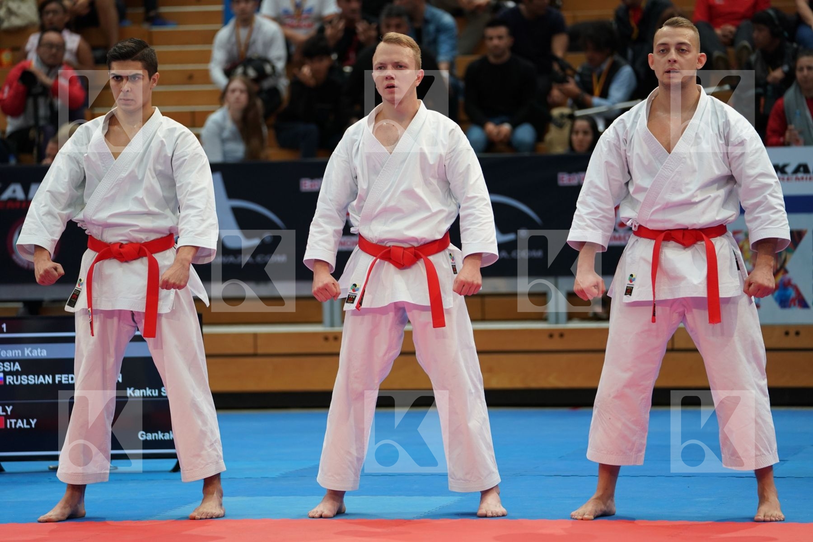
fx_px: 3432
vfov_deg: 9.0
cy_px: 271
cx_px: 406
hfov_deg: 13.5
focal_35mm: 152
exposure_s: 1/500
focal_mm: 152
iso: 1000
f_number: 2.8
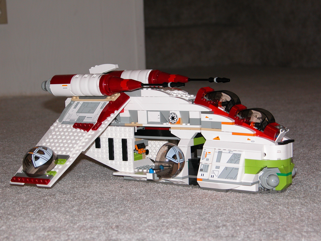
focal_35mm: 92
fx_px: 853
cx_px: 160
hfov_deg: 21.3
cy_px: 120
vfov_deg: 16.1
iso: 100
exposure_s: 1/125
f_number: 3.6
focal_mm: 23.7
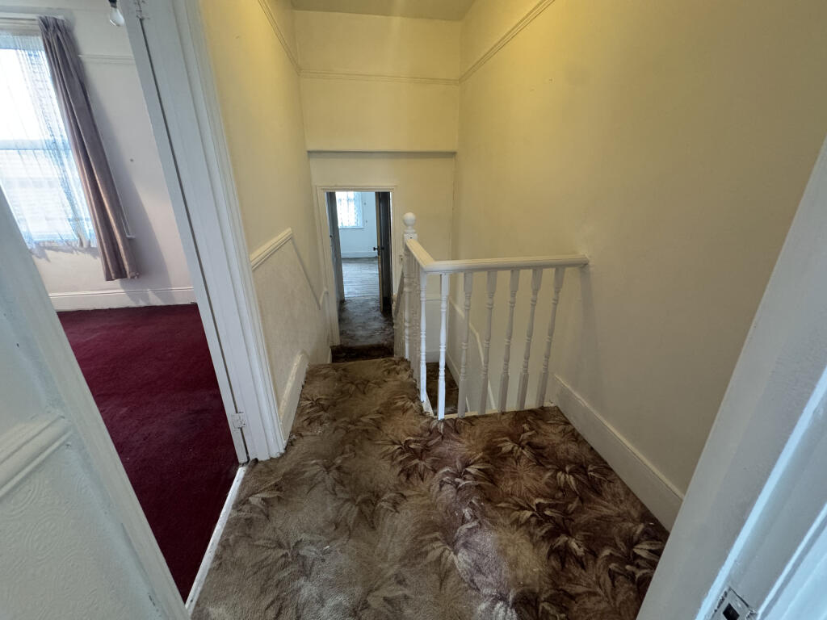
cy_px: 310
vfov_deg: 85.7
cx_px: 414
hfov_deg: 102.1
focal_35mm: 14
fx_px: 334
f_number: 2.2
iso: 500
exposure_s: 1/50
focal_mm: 2.22
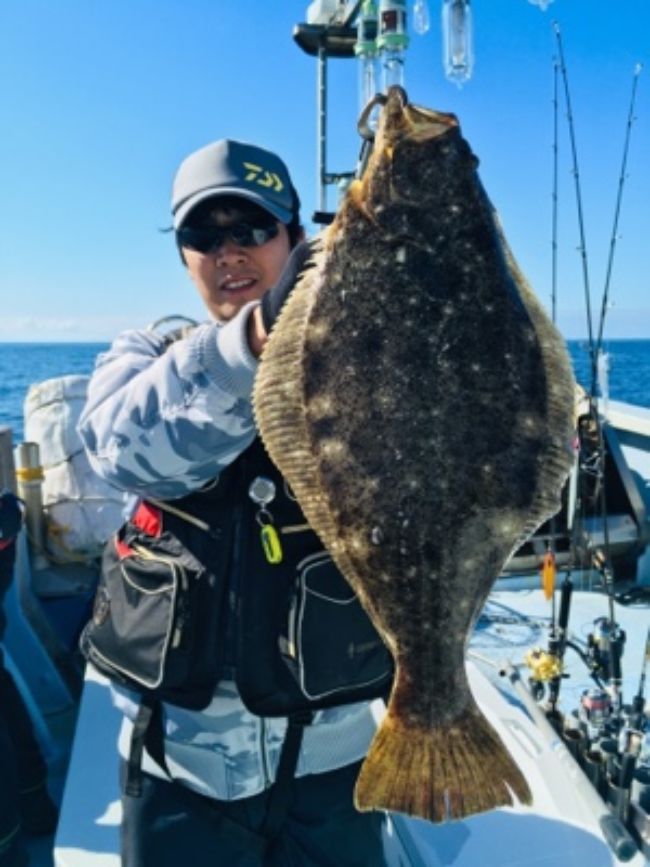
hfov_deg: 48.2
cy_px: 434
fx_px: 726
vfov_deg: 61.7
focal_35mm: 29
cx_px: 325
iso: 25
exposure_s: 1/1304
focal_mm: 4.15
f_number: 2.2
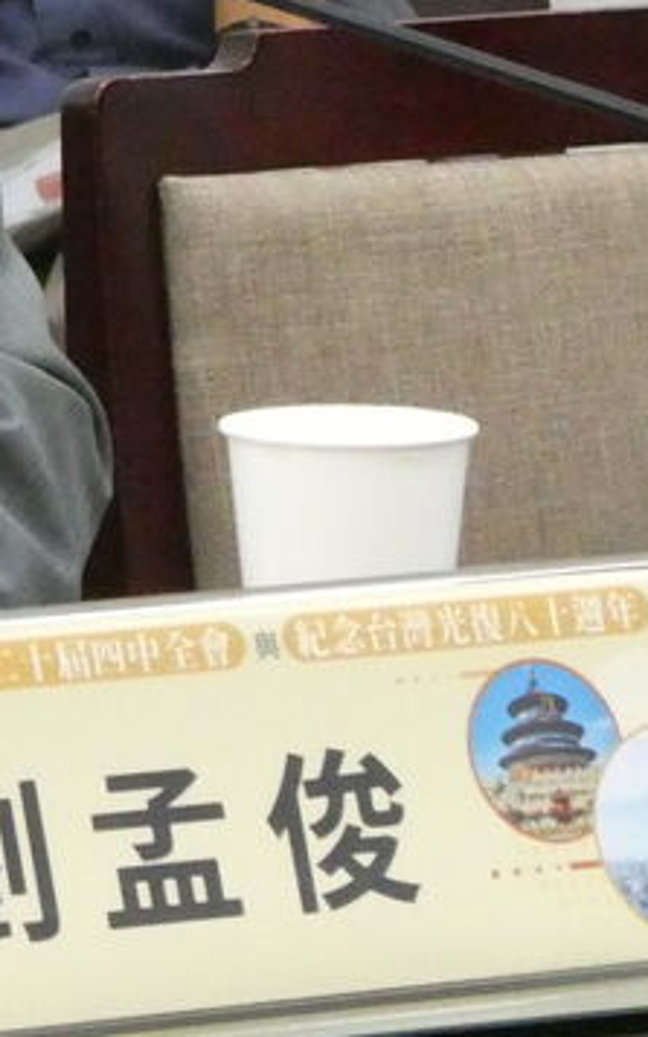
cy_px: -3
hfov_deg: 3.2
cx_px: -349
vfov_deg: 5.2
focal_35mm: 403
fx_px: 11392
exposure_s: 1/80
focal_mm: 19
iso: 1600
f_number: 5.1
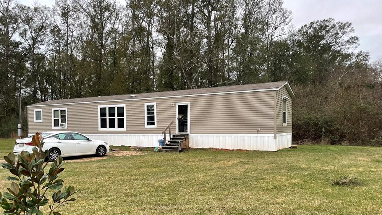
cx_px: 193
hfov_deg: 66.1
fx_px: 294
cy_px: 136
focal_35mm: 29
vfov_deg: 39.9
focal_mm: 4.2
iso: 100
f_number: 1.6
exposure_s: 1/121
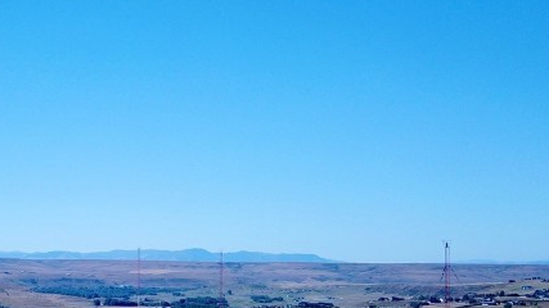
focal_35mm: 68
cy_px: 235
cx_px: 86
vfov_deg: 17.6
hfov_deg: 30.0
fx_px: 990
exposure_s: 1/1000
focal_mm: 4.73
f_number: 2.2
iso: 100
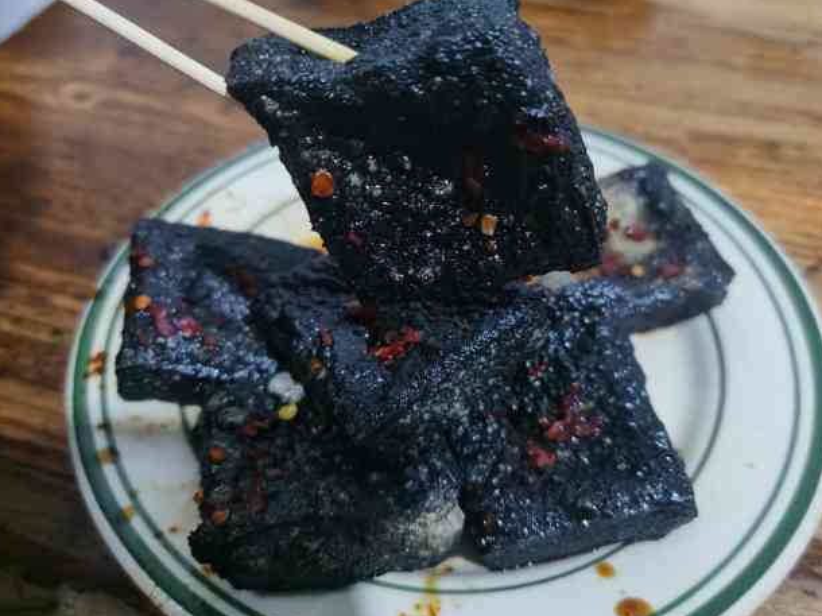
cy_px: 284
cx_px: 438
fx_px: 736
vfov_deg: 45.4
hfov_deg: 58.3
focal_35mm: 31
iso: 500
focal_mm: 5.56
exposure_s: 1/33.3
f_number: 1.6
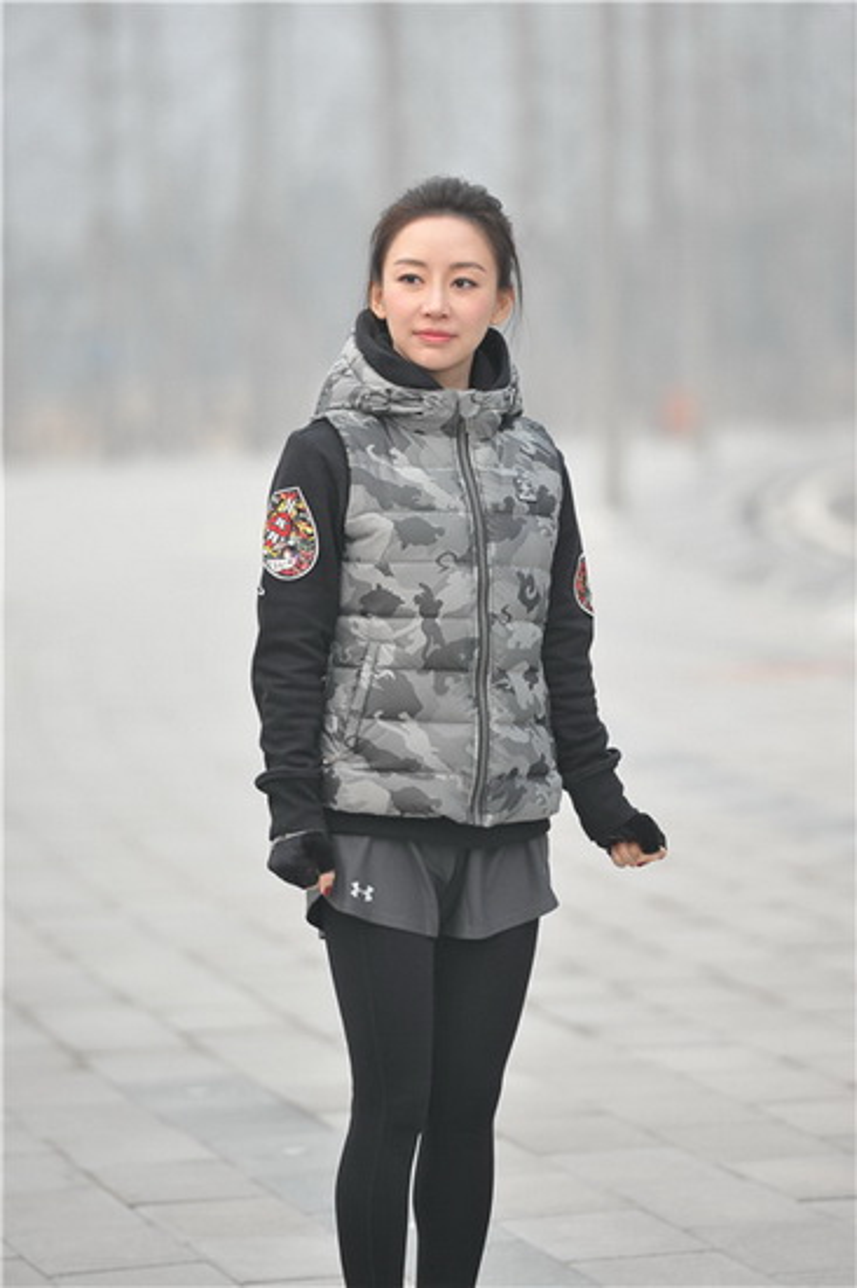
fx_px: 7150
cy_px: 644
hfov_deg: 6.9
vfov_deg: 10.3
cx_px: 428
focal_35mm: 200
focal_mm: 200
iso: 800
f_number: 2.8
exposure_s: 1/500
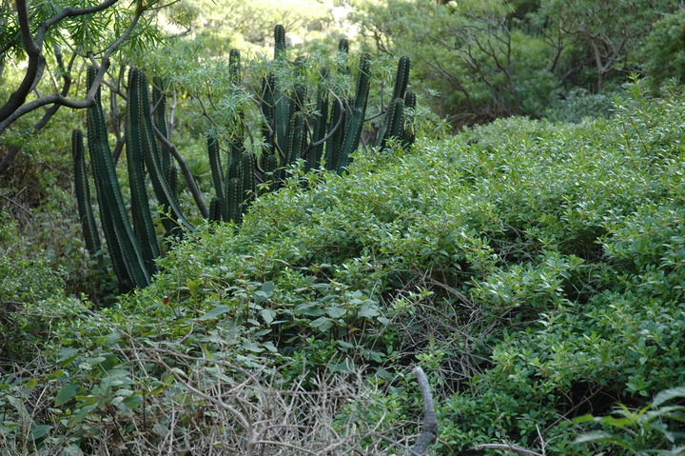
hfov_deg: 27.0
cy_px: 228
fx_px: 1426
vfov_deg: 18.2
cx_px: 342
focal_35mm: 75
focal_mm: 50
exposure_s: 1/80
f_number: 4.5
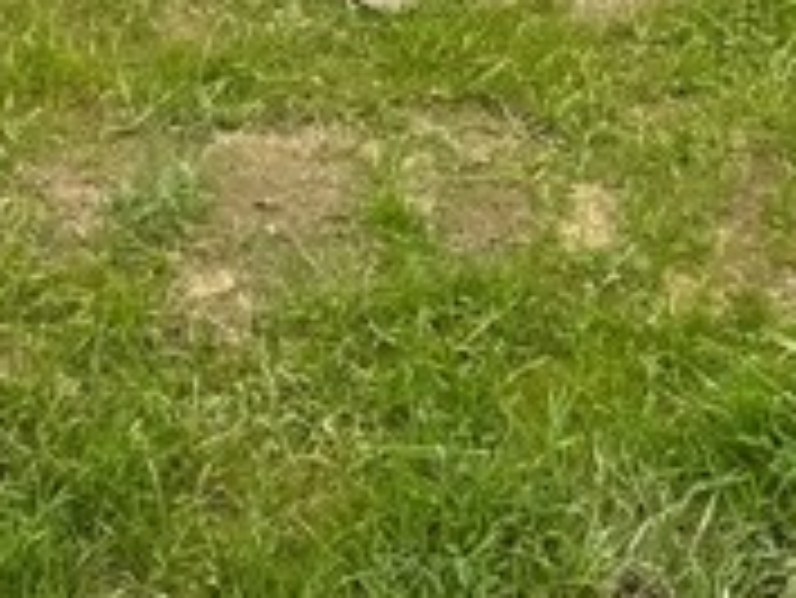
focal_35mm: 139
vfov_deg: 9.6
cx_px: 9
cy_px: -755
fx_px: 3198
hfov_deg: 14.0
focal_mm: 6.76
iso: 80
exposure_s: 1/621
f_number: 1.78
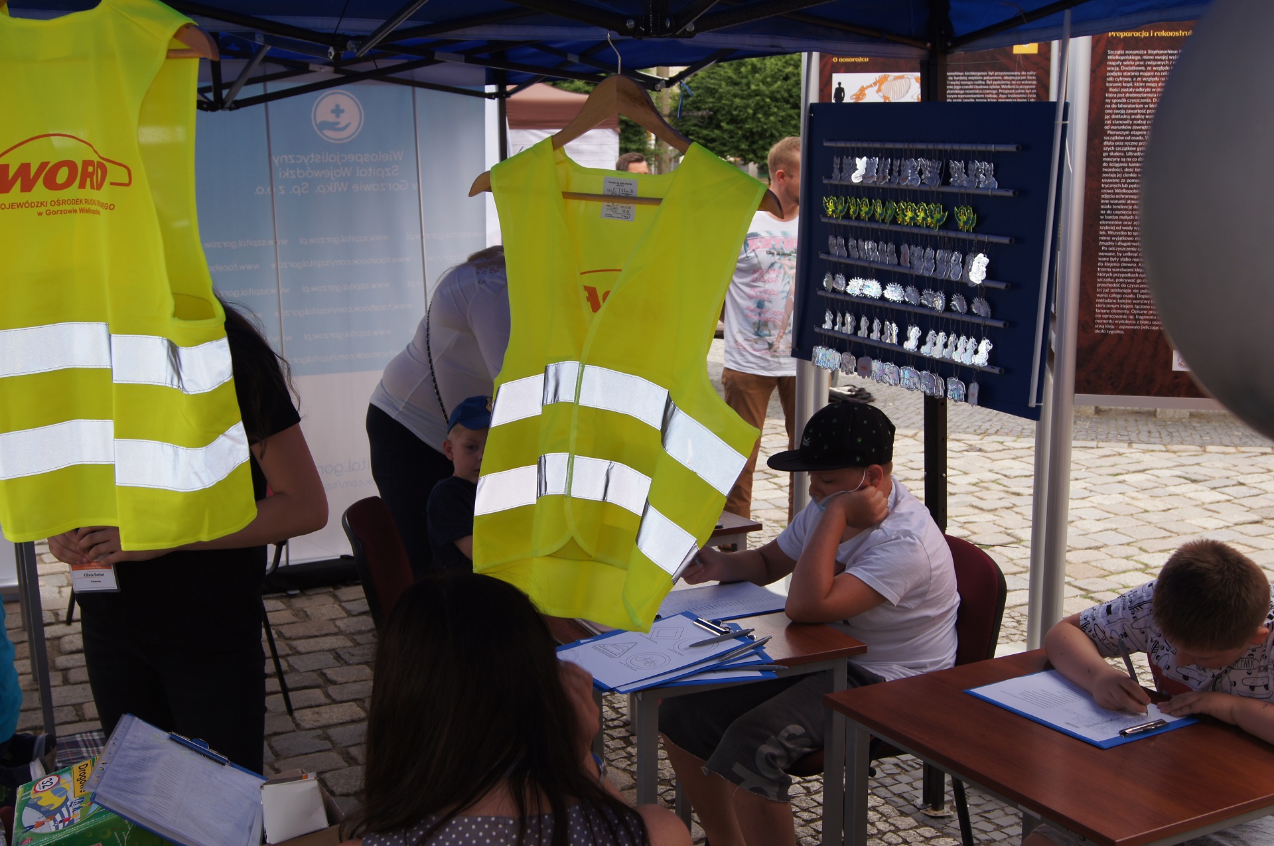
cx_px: 637
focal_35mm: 42
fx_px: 1484
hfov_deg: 46.5
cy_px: 423
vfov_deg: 31.8
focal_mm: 28
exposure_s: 1/100
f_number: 5.6
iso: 100
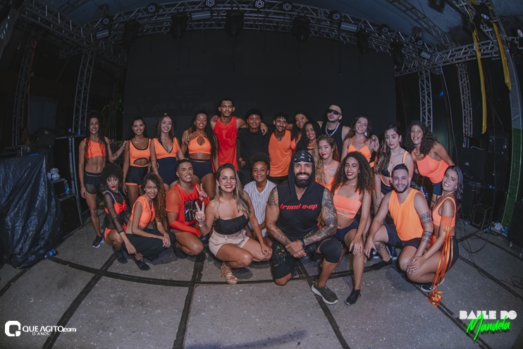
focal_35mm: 16
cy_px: 174
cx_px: 262
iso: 1000
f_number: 2.8
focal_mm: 10.5
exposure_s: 1/200
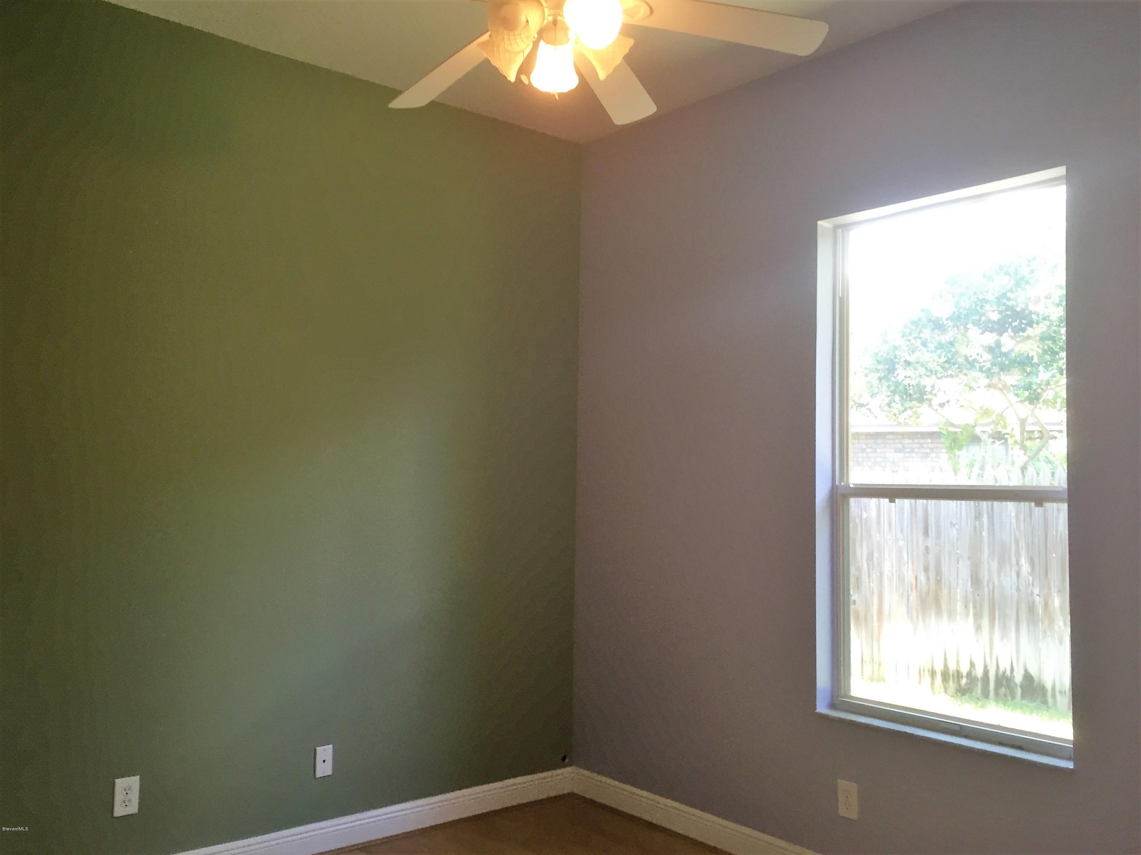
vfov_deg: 48.2
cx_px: 570
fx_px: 956
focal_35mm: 29
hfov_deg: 61.7
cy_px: 428
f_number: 2.2
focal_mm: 4.15
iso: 40
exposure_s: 1/30
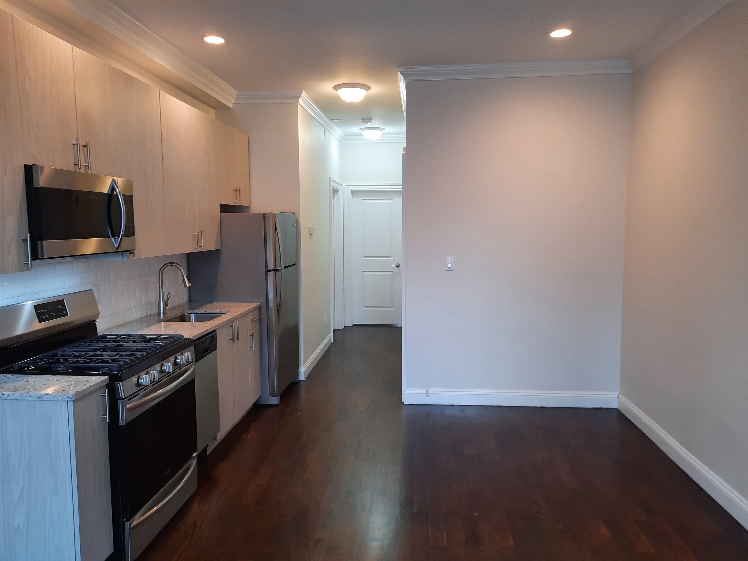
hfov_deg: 69.4
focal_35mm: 25
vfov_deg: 54.9
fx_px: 540
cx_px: 374
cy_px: 280
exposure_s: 1/60
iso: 160
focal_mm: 4.6
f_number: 2
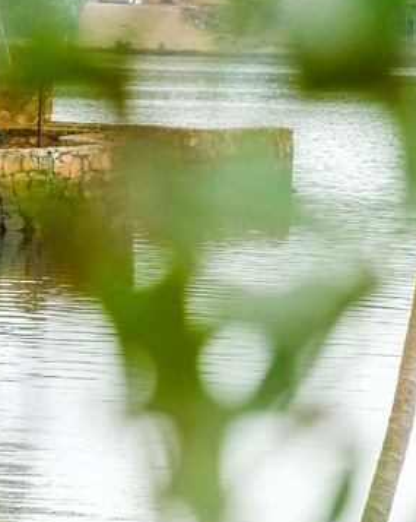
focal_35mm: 262
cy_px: 333
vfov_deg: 7.4
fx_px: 4037
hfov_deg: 5.9
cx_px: 90
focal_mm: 55
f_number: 5
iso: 320
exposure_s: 1/180
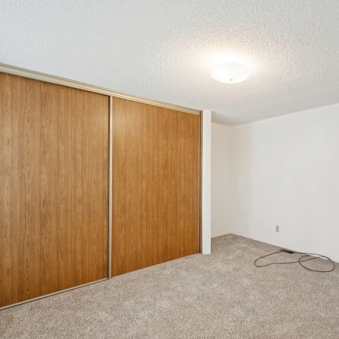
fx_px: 222
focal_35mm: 20
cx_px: 264
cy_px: 172
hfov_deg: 68.7
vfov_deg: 74.8
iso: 4000
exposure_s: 1/30
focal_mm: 10
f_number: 9
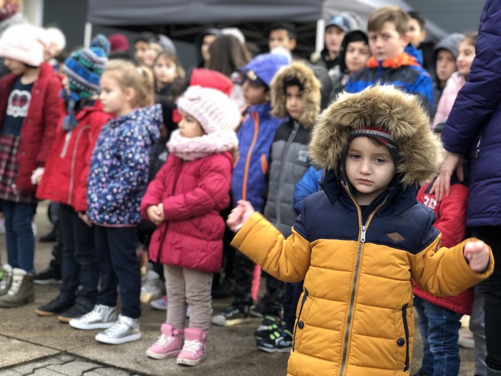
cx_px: 250
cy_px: 188
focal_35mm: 57
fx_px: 825
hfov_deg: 33.8
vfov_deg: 25.7
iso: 25
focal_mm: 6.6
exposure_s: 1/30
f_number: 2.8
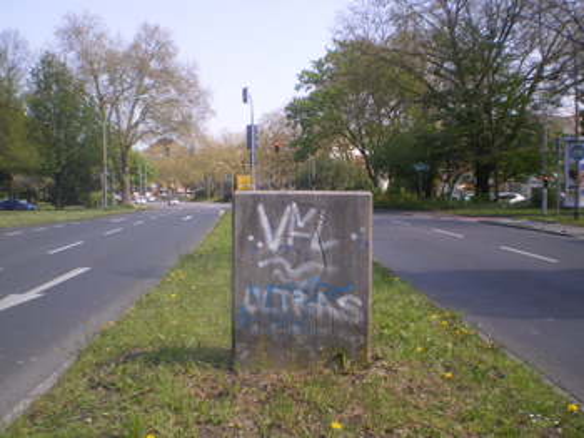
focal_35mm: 38
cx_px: 292
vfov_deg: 37.7
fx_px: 641
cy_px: 219
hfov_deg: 49.0
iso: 64
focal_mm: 6.3
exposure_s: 1/160
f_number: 4.6
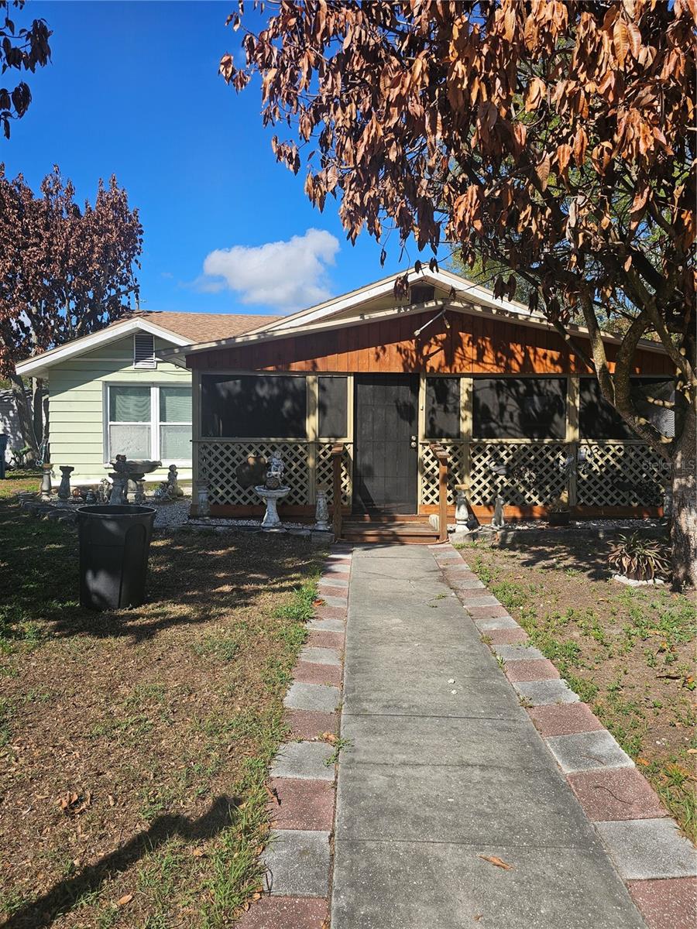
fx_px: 617
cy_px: 464
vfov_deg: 73.9
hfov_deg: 58.9
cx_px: 348
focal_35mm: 23
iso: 10
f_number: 1.7
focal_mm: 6.3
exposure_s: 1/657
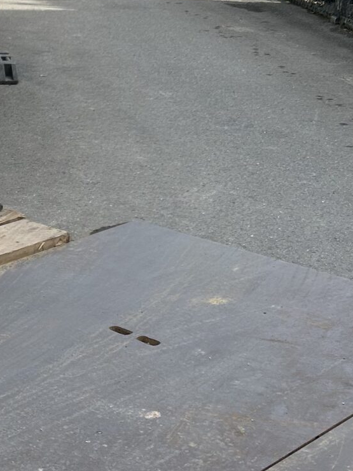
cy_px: 186
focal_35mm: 90
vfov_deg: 21.7
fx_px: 1224
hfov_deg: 15.8
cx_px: -65
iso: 50
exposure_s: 1/2008
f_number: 1.5
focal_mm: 5.7
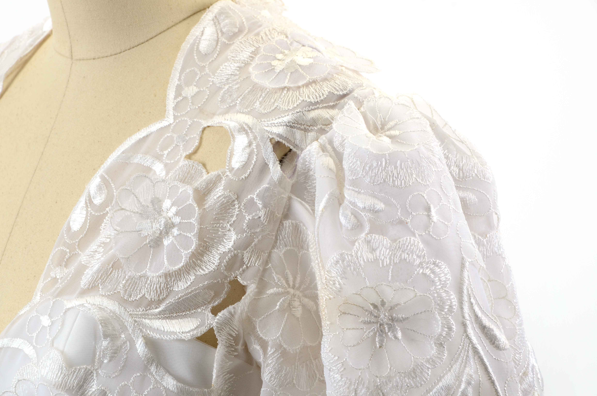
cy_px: 198
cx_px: 298
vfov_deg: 8.7
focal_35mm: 158
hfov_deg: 13.1
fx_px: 2606
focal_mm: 105
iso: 200
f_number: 13
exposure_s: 1/160
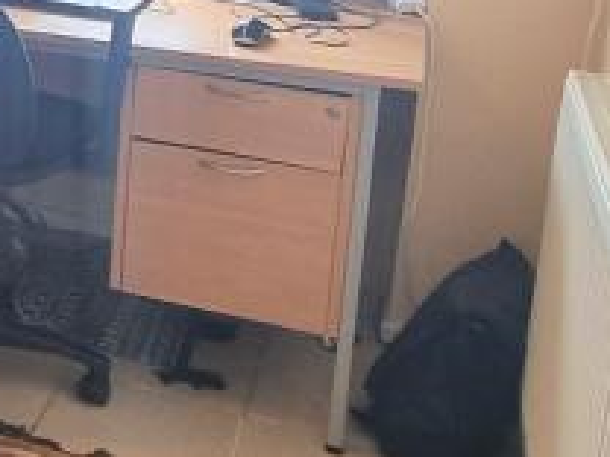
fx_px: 1128
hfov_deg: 24.3
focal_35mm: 64
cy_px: -79
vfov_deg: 21.4
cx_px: -282
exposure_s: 1/50
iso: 125
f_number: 2.2
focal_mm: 2.2
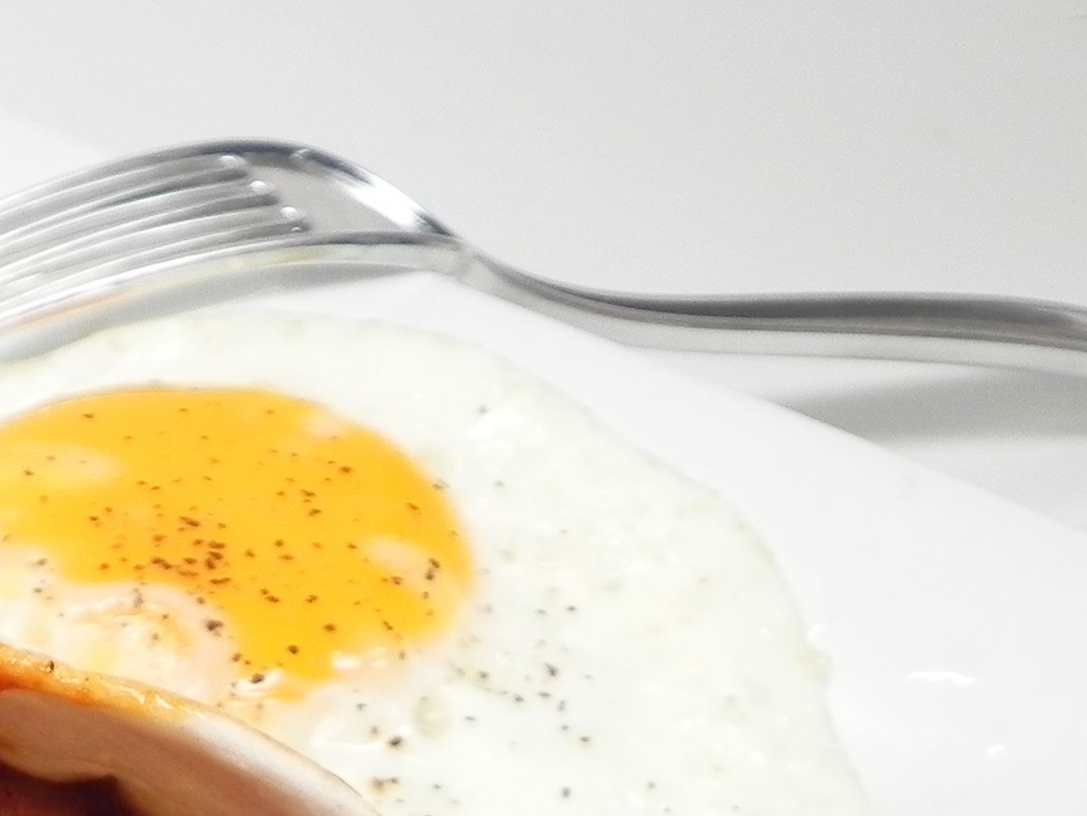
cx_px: -429
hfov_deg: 19.7
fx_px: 2795
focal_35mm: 89
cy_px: 1234
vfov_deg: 15.3
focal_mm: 5.2
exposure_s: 1/45
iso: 160
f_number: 2.8
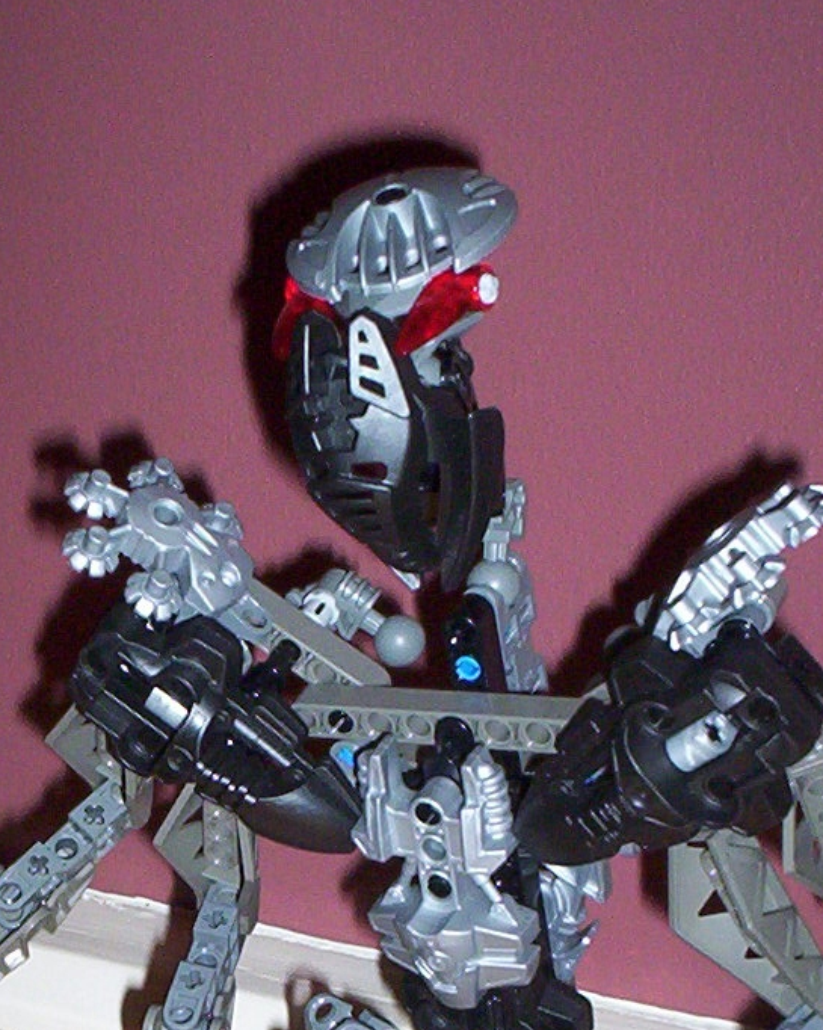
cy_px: 1051
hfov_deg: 17.0
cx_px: 94
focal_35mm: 89
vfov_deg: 20.7
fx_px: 2712
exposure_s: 1/60
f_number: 4.5
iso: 140
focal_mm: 4.99
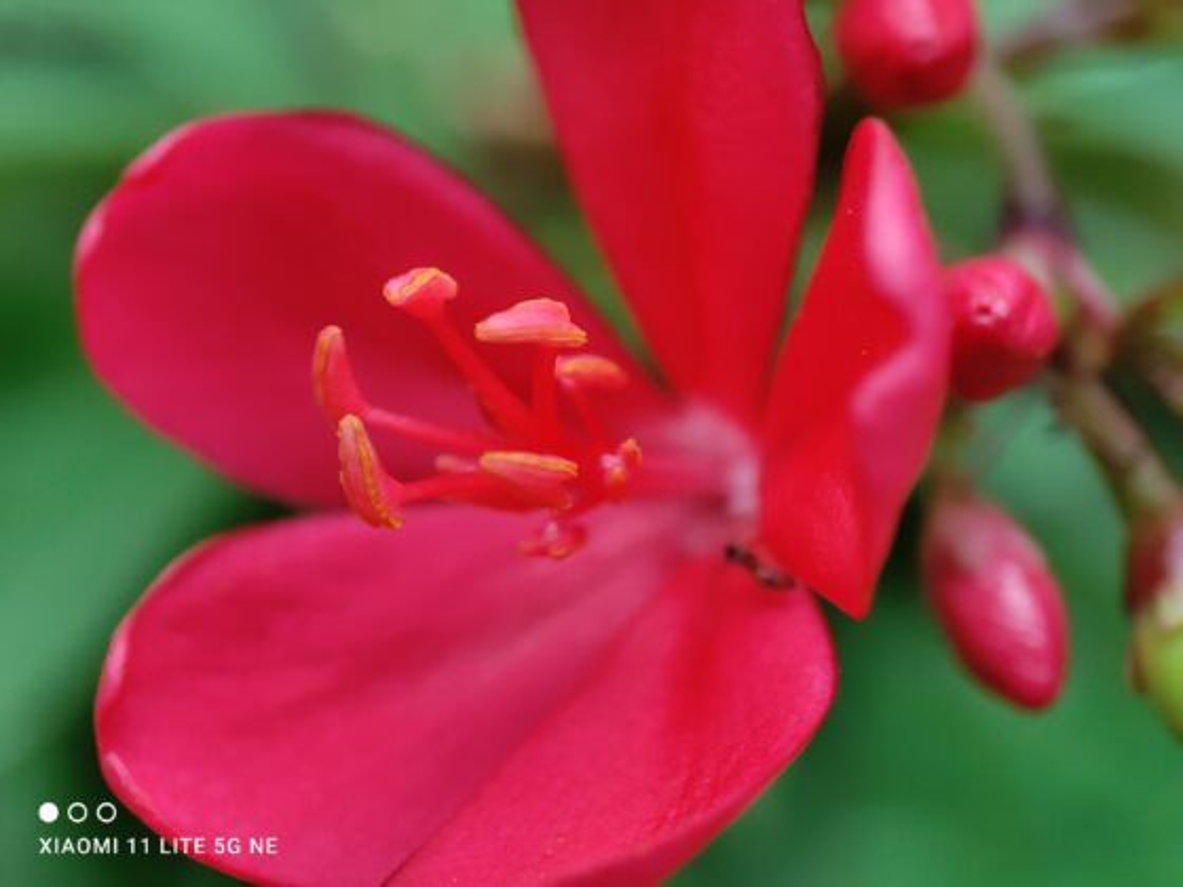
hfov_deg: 38.9
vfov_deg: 29.7
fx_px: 1675
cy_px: 444
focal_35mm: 49
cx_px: 592
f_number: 2.4
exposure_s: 1/214
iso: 50
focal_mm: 4.1
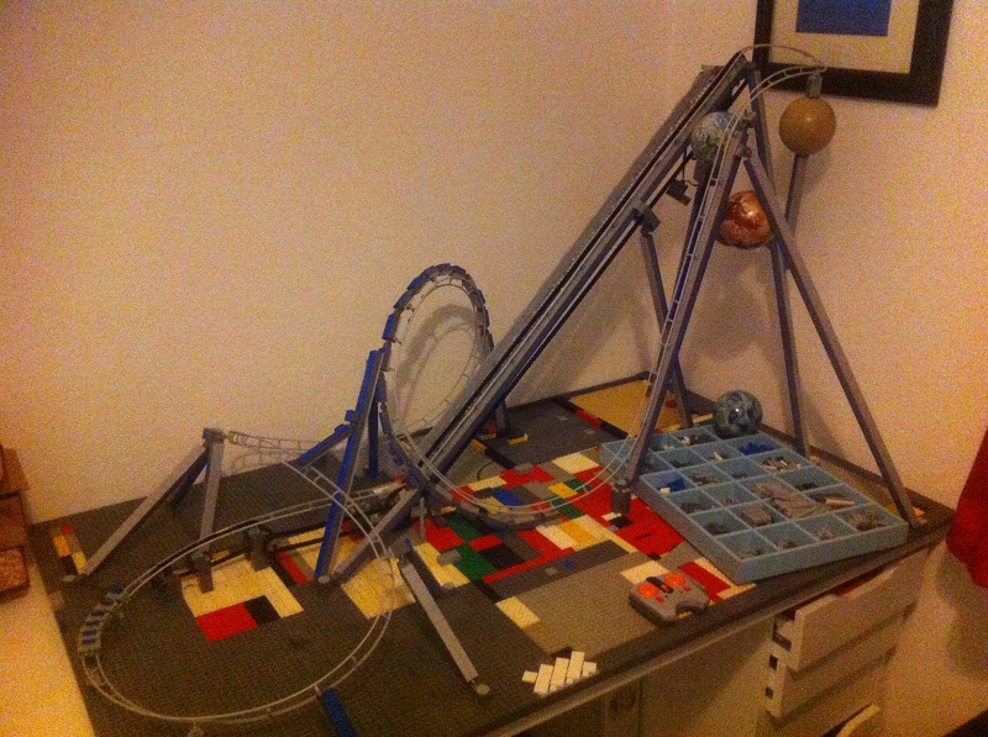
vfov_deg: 40.6
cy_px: 368
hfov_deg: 52.7
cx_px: 494
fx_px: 997
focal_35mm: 35
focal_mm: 3.85
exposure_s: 1/15
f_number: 2.8
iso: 1000
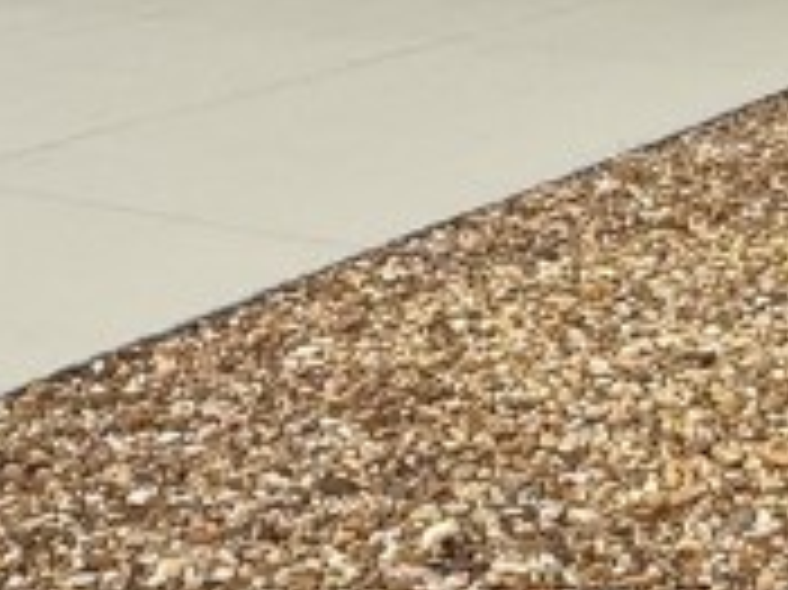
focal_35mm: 82
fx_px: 1865
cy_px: -221
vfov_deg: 16.7
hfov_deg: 23.1
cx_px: 743
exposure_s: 1/2674
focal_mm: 2.22
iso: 50
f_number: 2.2
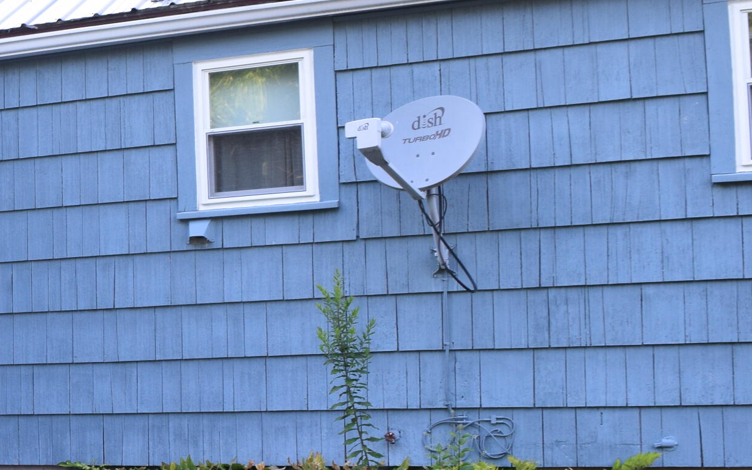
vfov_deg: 19.3
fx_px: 1373
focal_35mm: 67
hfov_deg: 28.3
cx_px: -44
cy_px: 360
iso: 400
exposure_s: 1/100
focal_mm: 18
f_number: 9
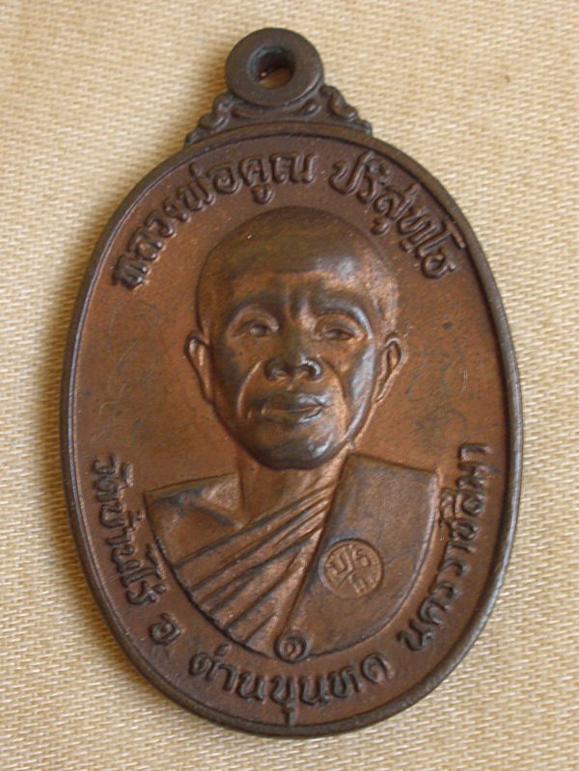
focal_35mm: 44
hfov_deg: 32.9
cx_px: 290
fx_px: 981
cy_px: 386
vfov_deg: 42.9
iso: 100
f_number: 4
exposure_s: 1/5
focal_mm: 7.7
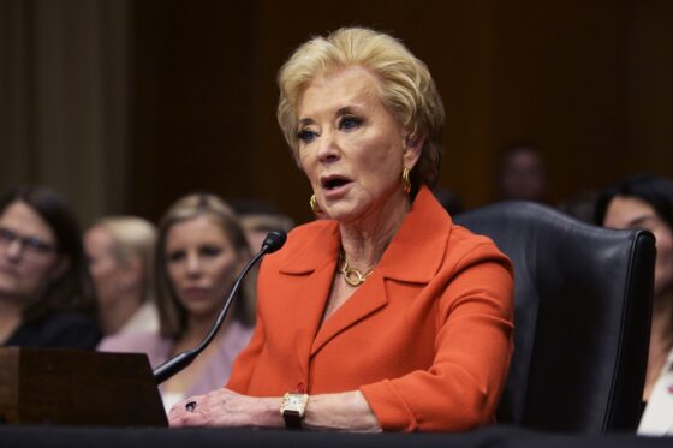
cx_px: 336
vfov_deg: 8.8
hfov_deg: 13.3
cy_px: 224
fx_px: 2897
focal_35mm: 155
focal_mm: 155
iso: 2500
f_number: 4
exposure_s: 1/200
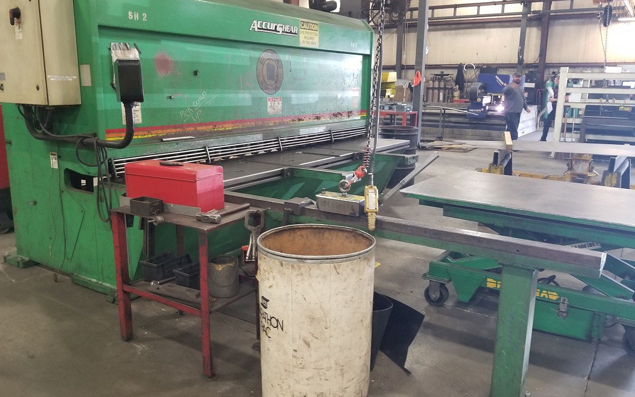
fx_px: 502
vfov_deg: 43.2
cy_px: 205
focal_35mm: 29
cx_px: 315
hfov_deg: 64.6
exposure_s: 1/12
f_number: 1.7
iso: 200
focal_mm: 4.25
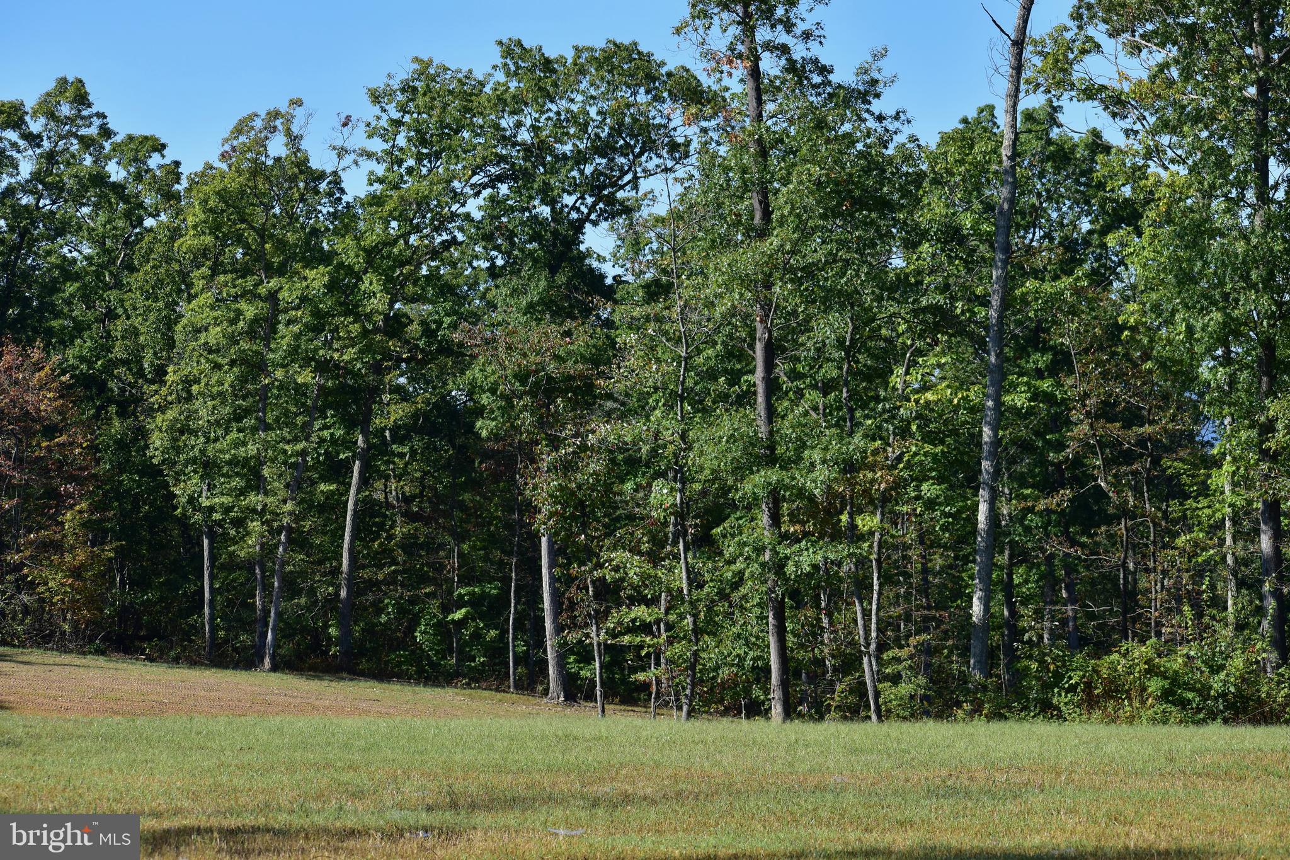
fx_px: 3762
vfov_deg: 13.0
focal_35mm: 105
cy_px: 430
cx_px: 645
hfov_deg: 19.5
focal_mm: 70
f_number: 6.3
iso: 220
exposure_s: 1/800
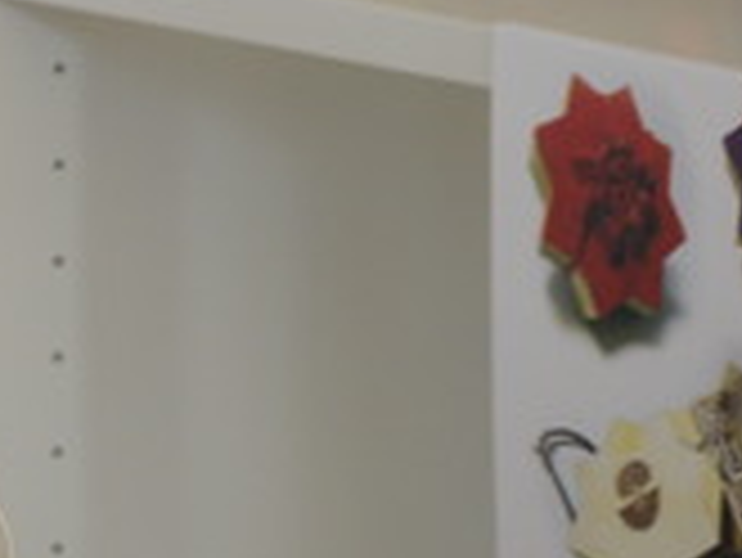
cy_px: -549
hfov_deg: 2.6
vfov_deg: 2.0
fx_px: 16260
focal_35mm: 758
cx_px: -1300
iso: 500
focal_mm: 130
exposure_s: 1/640
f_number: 4.5
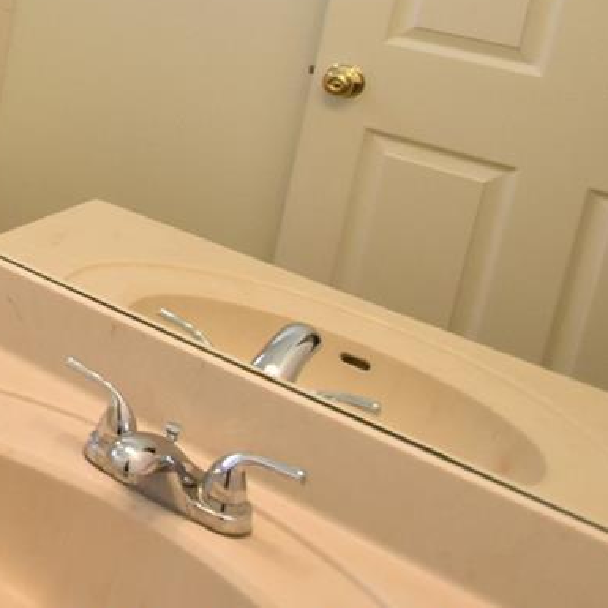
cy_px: -66
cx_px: -445
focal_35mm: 53
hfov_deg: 22.1
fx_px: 1053
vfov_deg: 29.0
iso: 800
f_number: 3.5
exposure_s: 1/250
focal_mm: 10
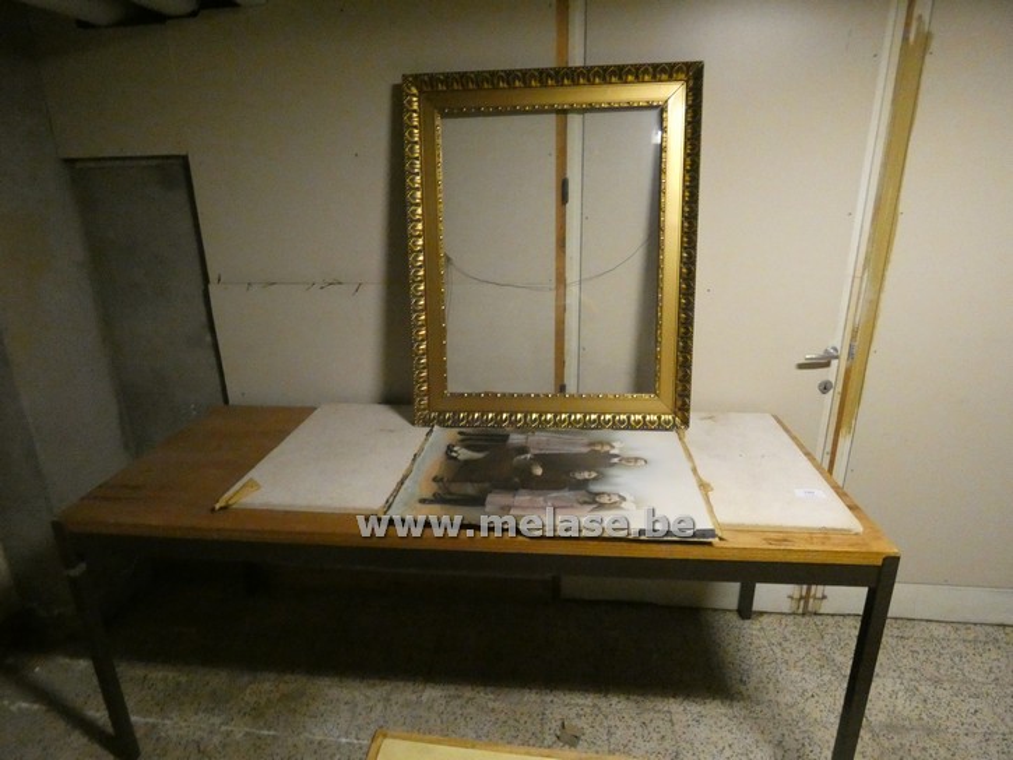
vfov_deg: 66.0
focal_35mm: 20
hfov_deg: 81.7
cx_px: 506
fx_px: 585
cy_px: 380
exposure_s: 1/40
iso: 1600
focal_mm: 3.6
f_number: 2.8
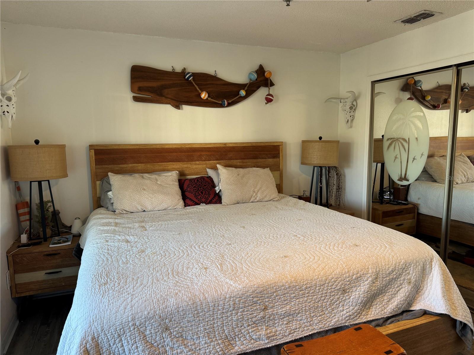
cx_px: 237
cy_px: 178
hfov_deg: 71.6
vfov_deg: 56.8
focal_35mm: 24
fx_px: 329
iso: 125
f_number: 1.78
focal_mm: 6.76
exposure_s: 1/60
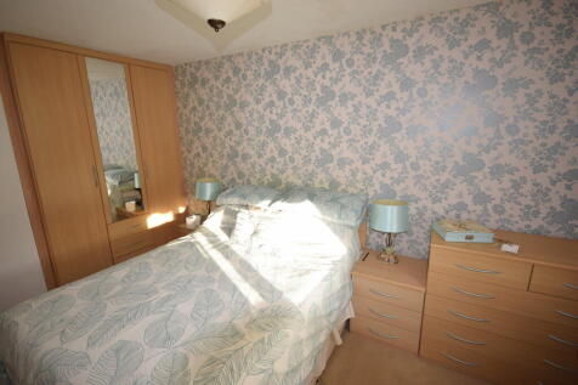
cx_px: 289
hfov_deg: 95.0
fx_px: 265
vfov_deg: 72.0
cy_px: 192
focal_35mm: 16
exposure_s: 1/125
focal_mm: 11
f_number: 5.6
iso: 160
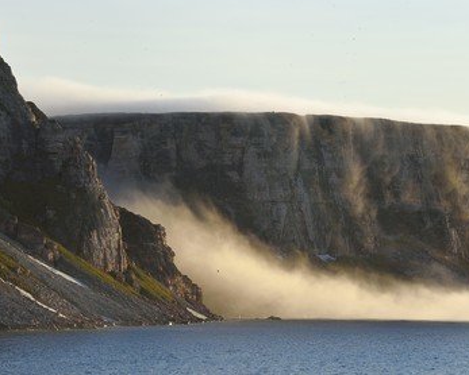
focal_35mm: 227
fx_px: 3153
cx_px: 251
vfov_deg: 6.8
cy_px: 188
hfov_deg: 8.5
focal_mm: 200
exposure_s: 1/250
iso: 200
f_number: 10
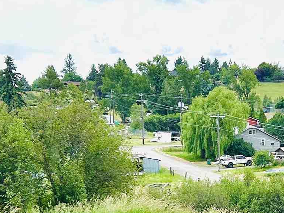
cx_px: 275
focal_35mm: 104
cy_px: 235
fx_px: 853
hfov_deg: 18.5
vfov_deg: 13.9
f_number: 1.5
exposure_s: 1/4274
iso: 50
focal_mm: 5.7
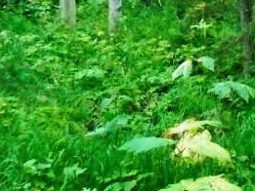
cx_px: 340
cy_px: -5
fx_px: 752
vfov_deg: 14.3
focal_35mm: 102
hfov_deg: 17.9
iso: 640
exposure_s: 1/60
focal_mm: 4.6
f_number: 3.2
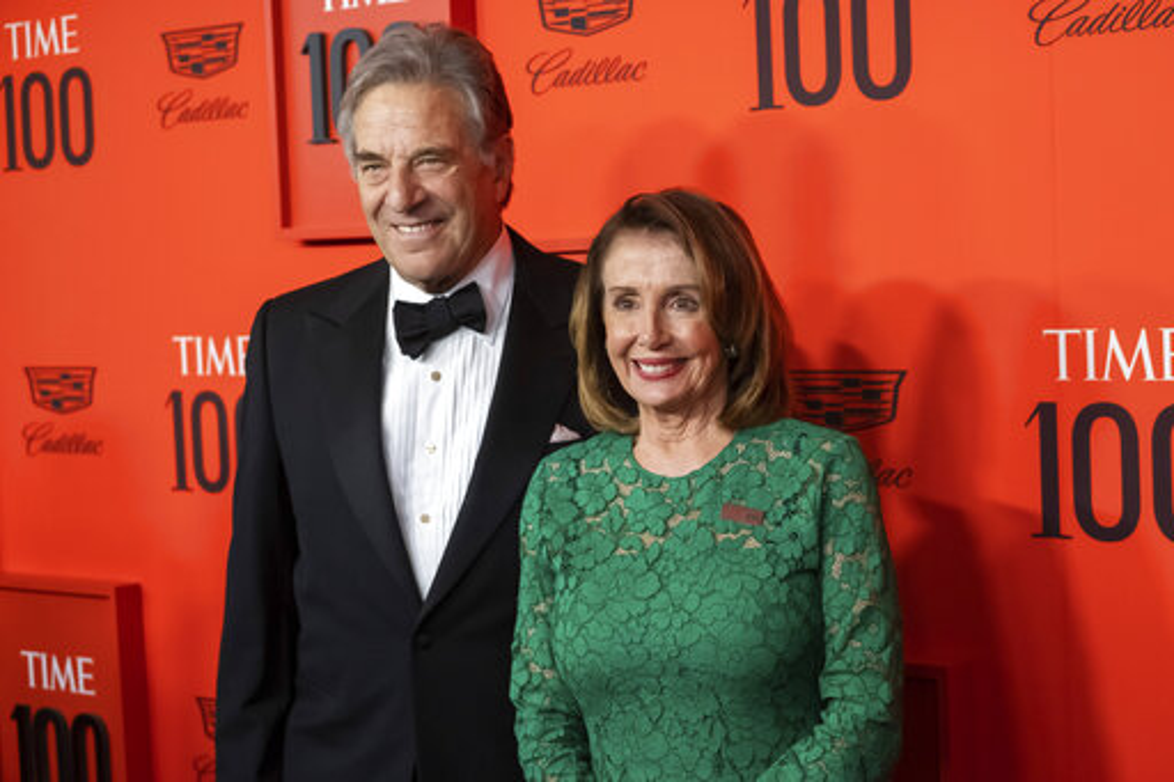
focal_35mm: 75
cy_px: 391
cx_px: 587
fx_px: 2445
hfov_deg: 27.0
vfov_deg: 18.2
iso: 4000
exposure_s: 1/400
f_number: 2.8
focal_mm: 50
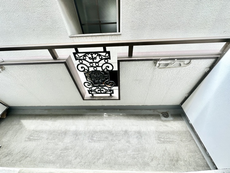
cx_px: 115
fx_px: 93
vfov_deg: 85.7
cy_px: 86
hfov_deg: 102.1
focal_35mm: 14
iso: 40
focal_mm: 2.22
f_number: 2.2
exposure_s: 1/132
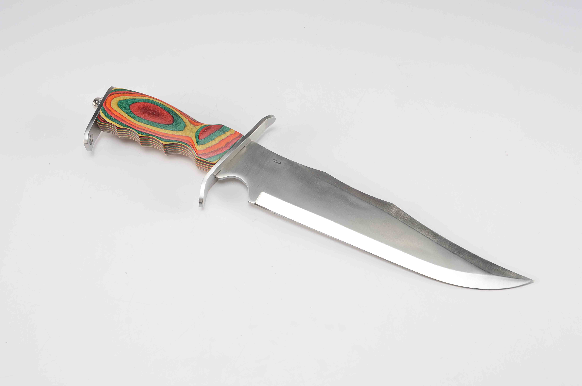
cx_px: 291
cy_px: 193
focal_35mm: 42
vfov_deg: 31.8
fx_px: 678
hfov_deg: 46.5
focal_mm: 28
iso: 100
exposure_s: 1/80
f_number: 10
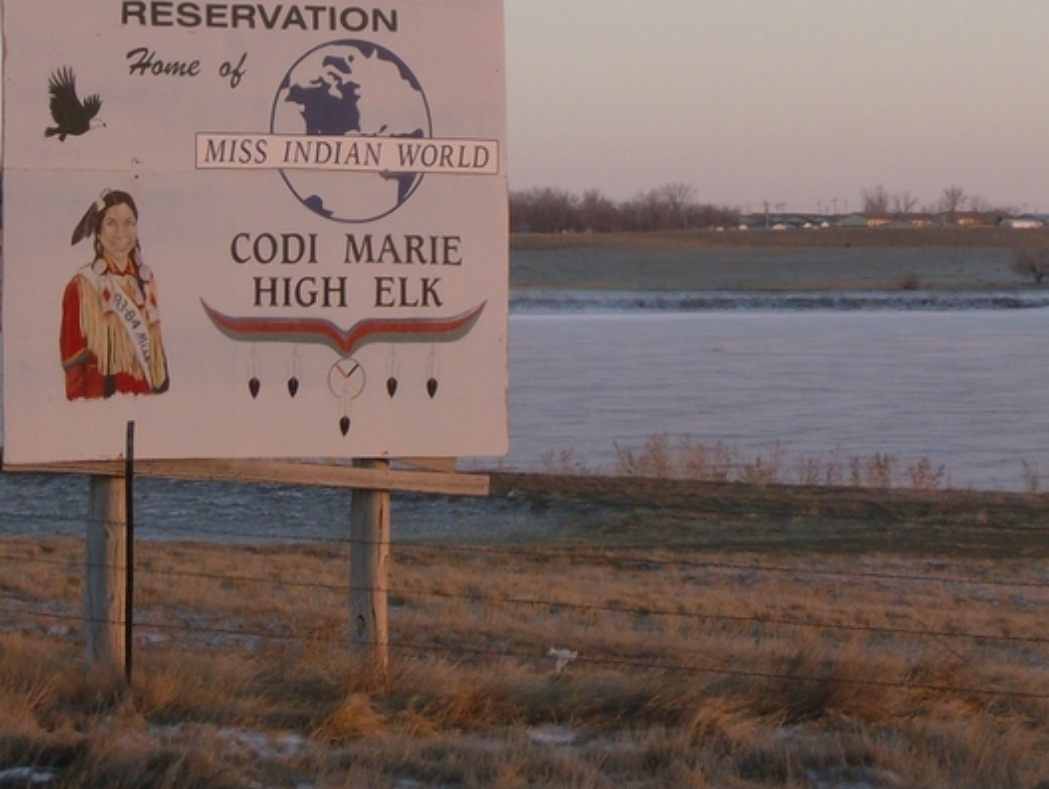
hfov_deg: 10.6
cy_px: 203
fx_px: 5671
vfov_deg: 7.9
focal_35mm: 187
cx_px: 376
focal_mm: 18
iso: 100
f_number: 4.8
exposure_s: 1/143
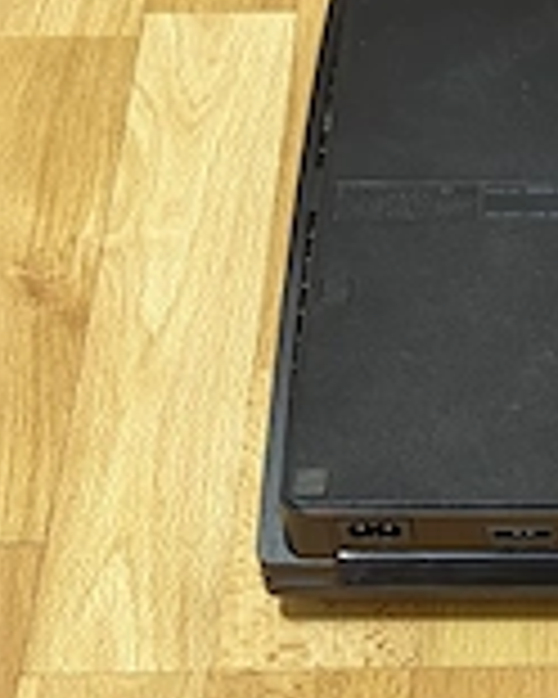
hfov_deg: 12.5
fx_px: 2498
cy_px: 405
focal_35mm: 121
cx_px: 666
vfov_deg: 15.9
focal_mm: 6.76
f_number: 1.78
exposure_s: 1/9
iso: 1250
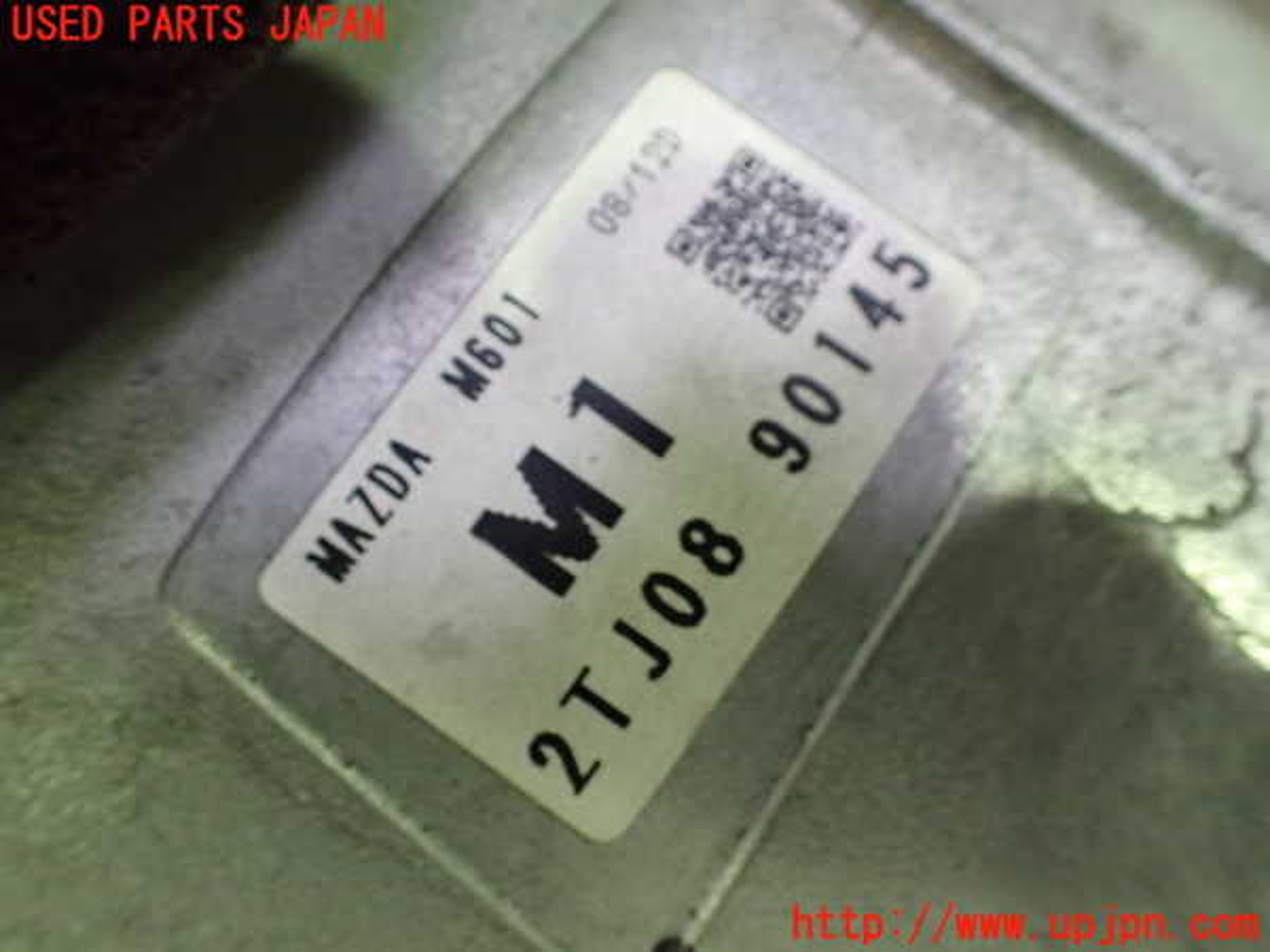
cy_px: 476
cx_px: 635
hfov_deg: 60.0
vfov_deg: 46.8
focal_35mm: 30
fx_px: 1101
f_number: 2.3
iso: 800
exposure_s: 1/30
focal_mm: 5.4
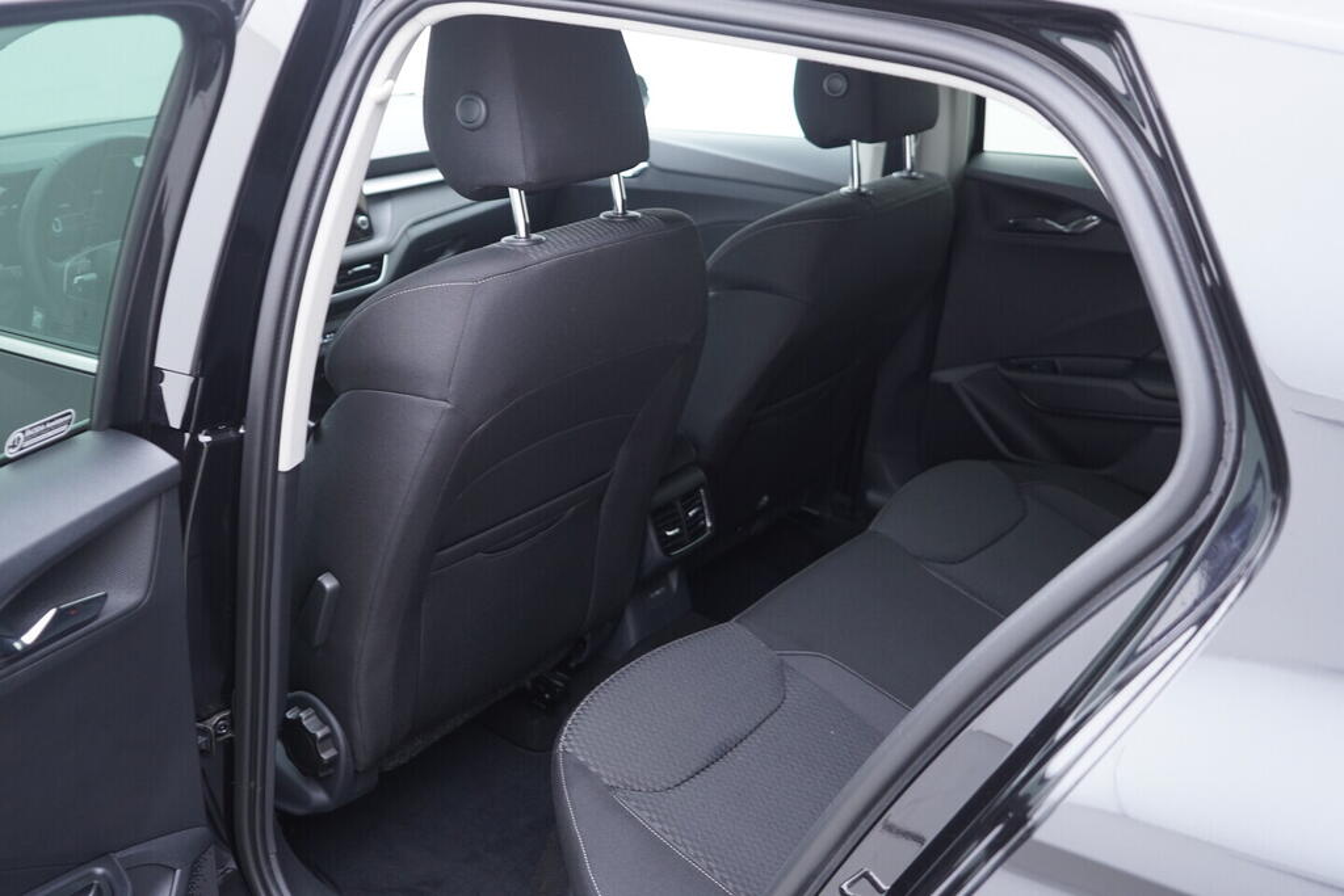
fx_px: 1344
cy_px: 448
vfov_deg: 36.9
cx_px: 672
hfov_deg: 53.1
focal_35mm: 36
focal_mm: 24
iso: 400
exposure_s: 1/40
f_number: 2.8
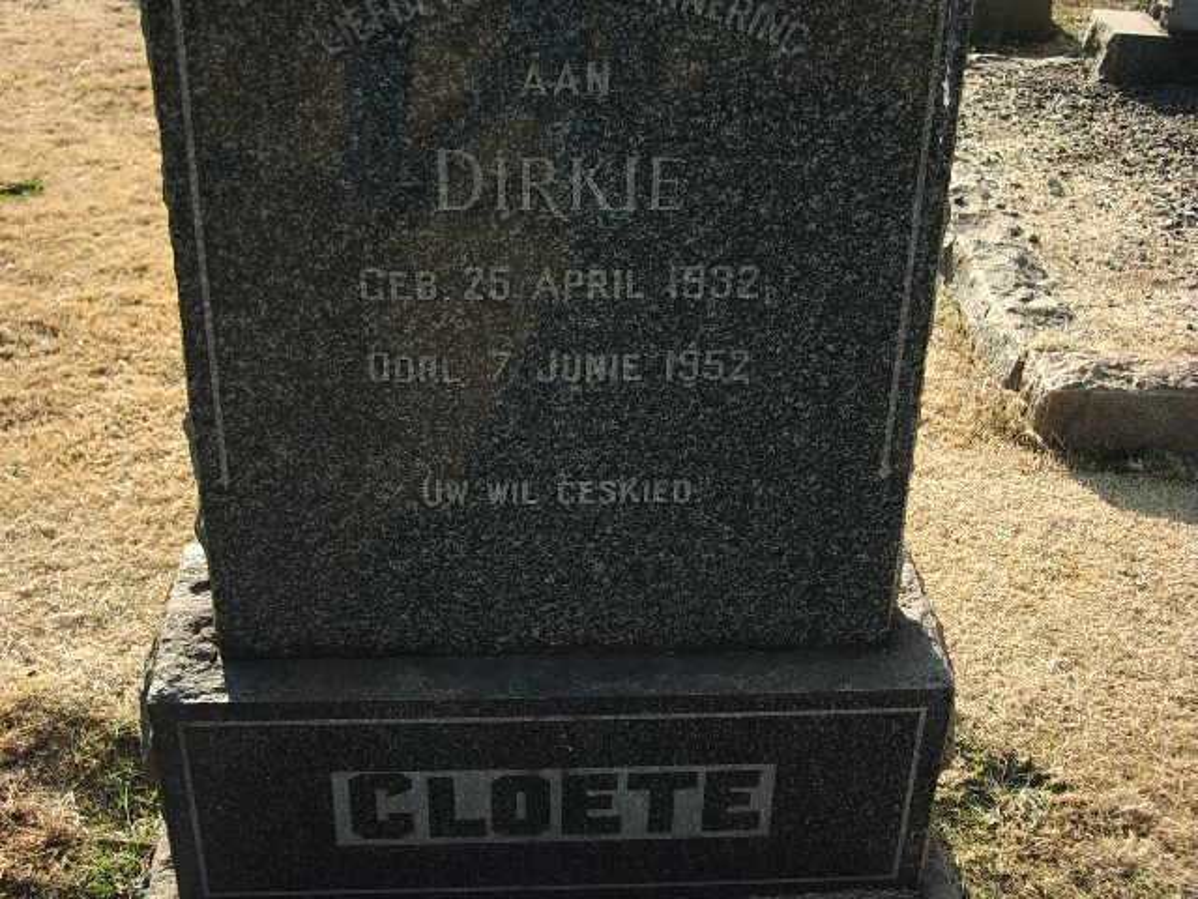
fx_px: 1696
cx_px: 599
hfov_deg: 38.9
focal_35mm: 49
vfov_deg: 29.7
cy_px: 450
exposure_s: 1/200
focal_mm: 8.2
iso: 50
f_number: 3.1
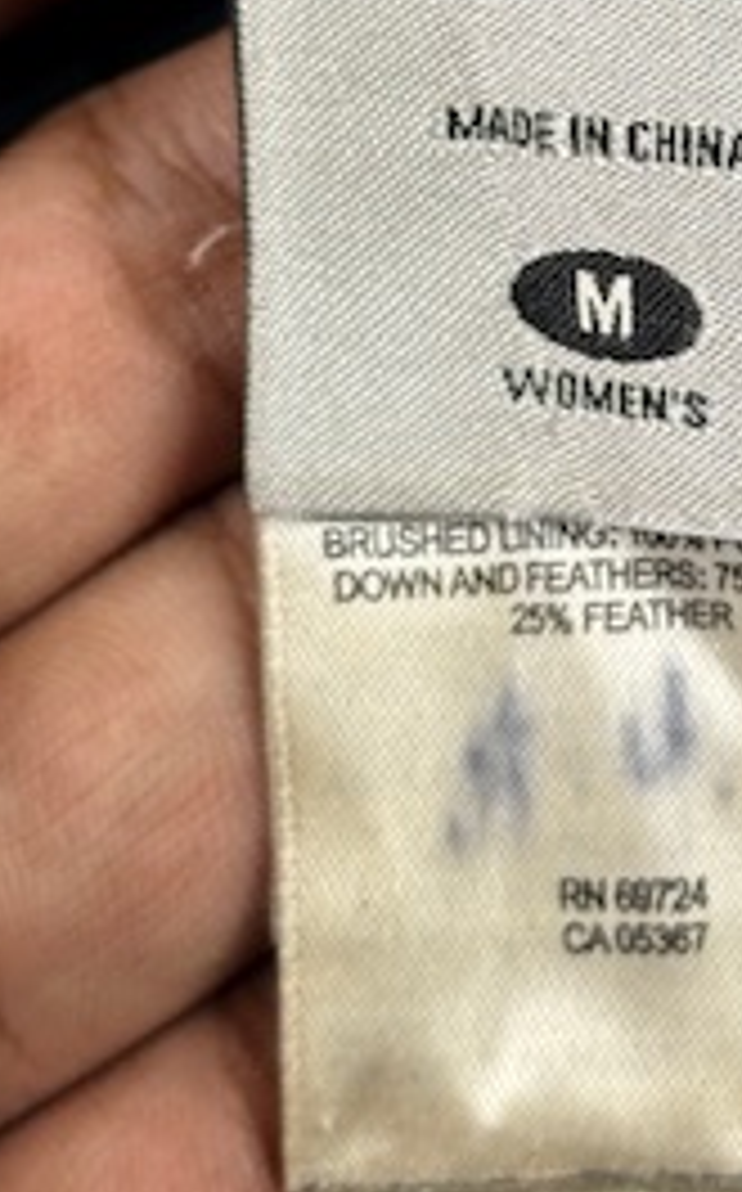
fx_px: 3991
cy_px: 148
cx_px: 791
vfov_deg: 16.8
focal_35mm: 123
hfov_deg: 10.5
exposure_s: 1/50
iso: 50
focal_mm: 6.76
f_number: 1.78
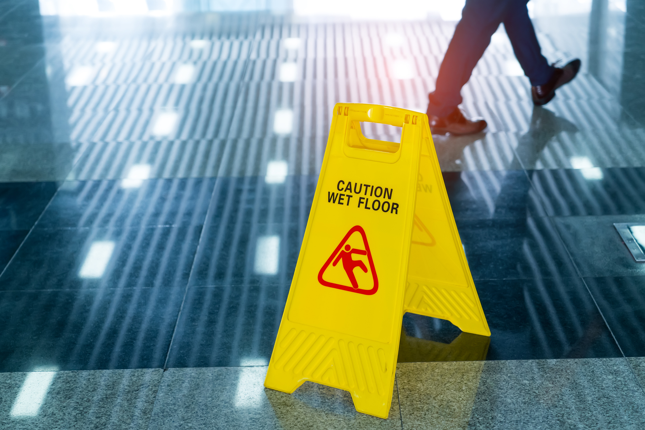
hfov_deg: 28.8
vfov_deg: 19.5
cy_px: 215
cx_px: 322
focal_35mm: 70
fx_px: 1254
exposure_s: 1/100
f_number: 4.5
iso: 1000
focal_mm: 70
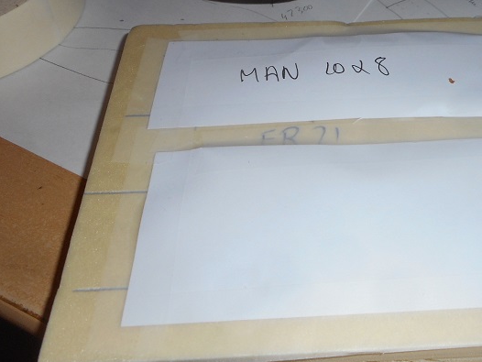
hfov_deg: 47.8
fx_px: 529
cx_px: 335
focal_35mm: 38
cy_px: 141
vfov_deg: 37.6
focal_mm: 4.5
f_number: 3.7
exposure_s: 1/25
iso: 80
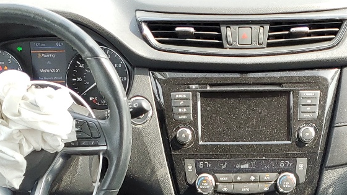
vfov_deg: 13.4
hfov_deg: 26.1
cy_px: 353
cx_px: 232
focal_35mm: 81
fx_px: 745
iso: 50
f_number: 1.5
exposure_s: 1/172
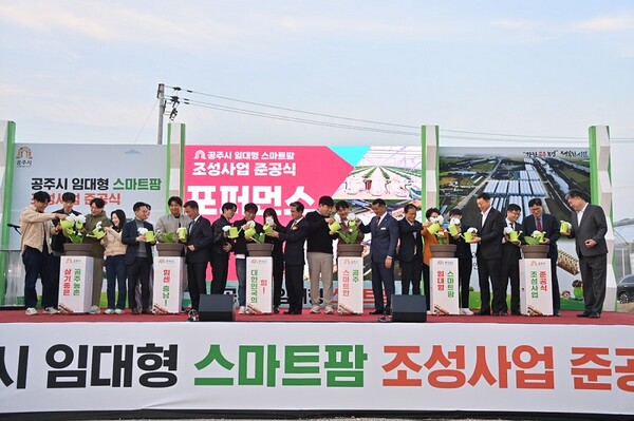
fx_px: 739
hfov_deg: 46.4
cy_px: 210
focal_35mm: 42
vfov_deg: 31.8
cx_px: 317
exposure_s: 1/200
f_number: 3.5
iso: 200
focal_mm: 42
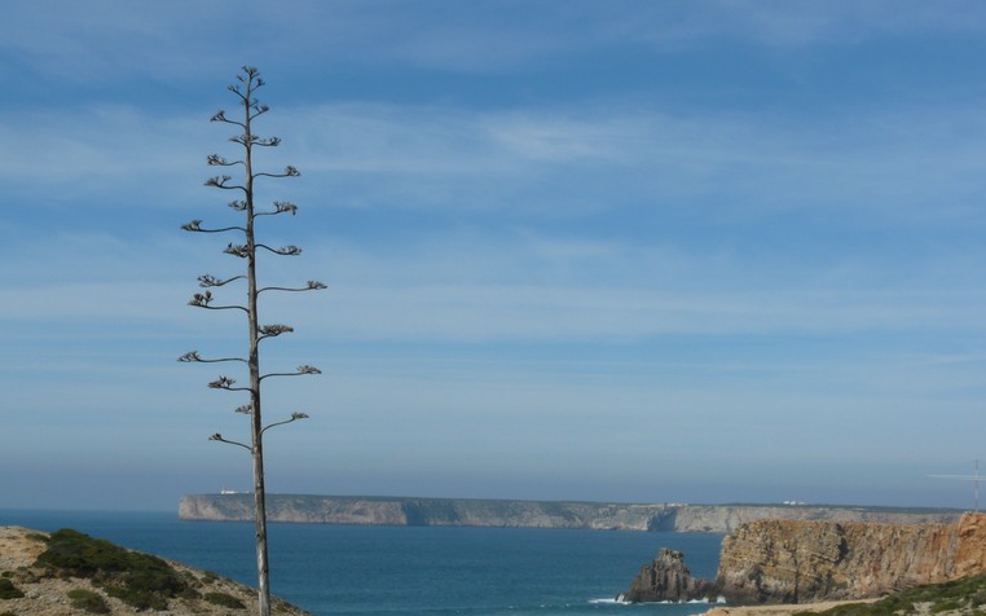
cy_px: 336
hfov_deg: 29.8
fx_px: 1854
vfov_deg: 18.9
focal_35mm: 69
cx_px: 485
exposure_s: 1/500
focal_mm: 10.2
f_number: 8
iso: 100
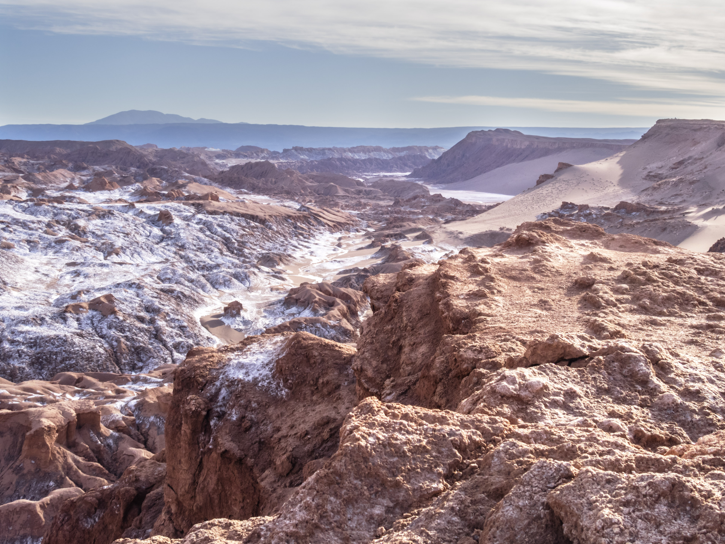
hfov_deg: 37.5
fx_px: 1068
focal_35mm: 51
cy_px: 275
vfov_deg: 28.6
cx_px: 370
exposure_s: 1/500
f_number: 5
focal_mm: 10.8
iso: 100
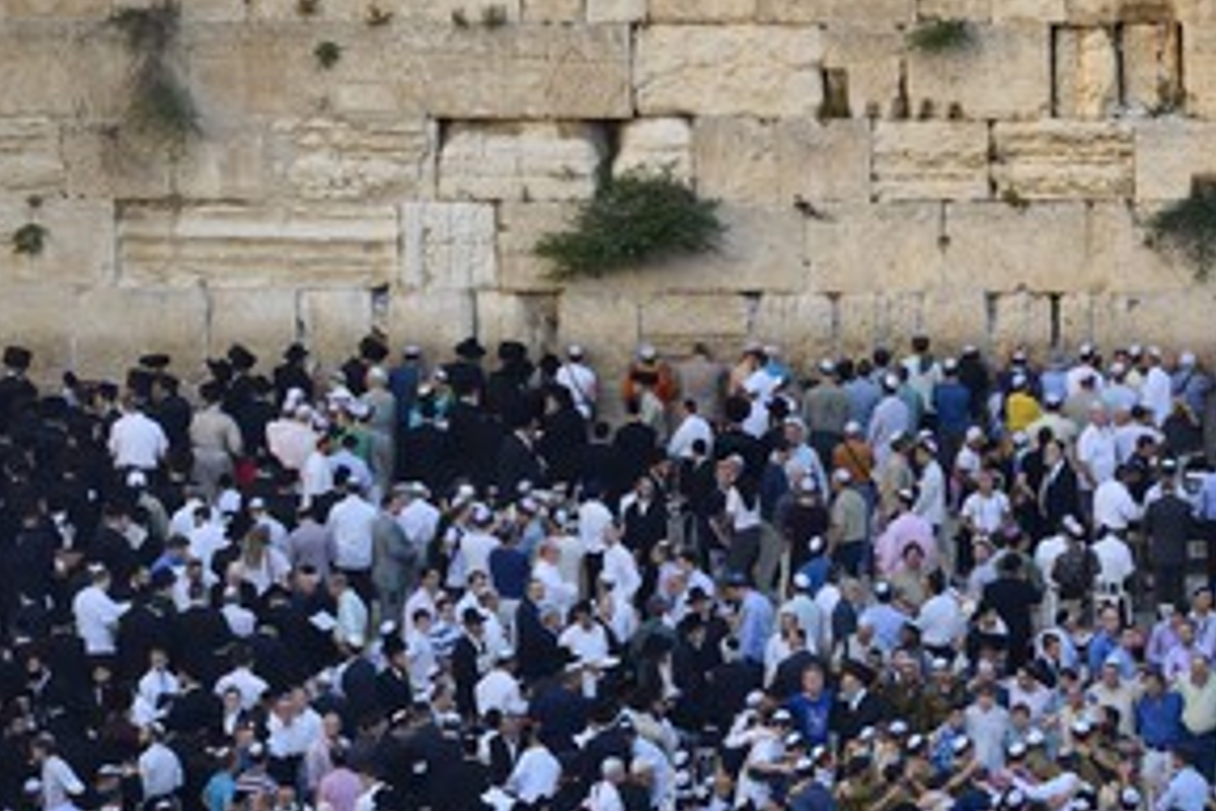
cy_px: 338
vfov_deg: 4.7
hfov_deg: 7.1
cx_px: 844
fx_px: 9862
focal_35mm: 292
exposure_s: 1/100
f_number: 5.6
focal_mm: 200
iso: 800
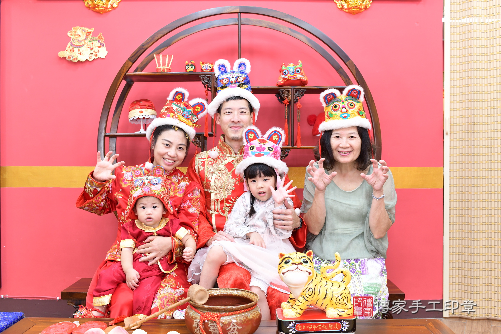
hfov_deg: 54.4
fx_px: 487
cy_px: 167
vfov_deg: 37.9
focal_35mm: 35
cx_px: 250
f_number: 4.5
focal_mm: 35
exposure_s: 1/200
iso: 1000
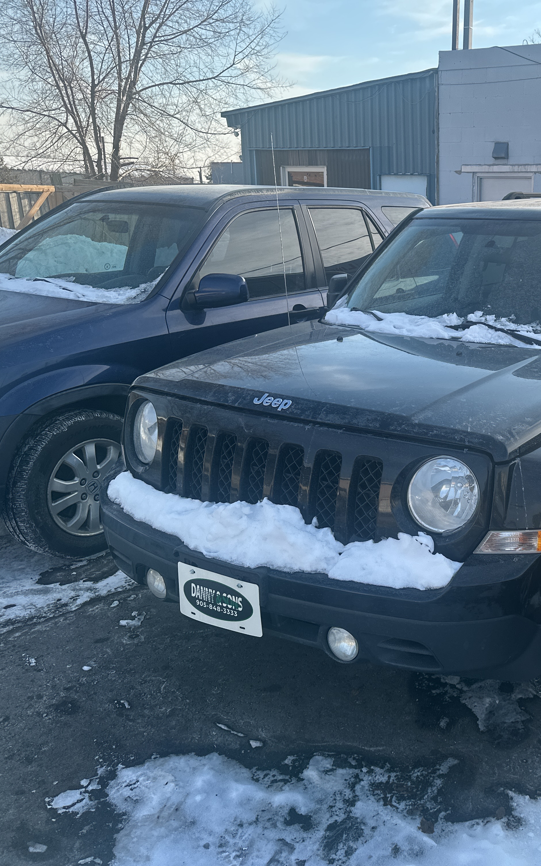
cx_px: 482
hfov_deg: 35.2
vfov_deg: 56.7
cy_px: 433
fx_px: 802
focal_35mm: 34
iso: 80
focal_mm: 6.86
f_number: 1.78
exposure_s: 1/1751
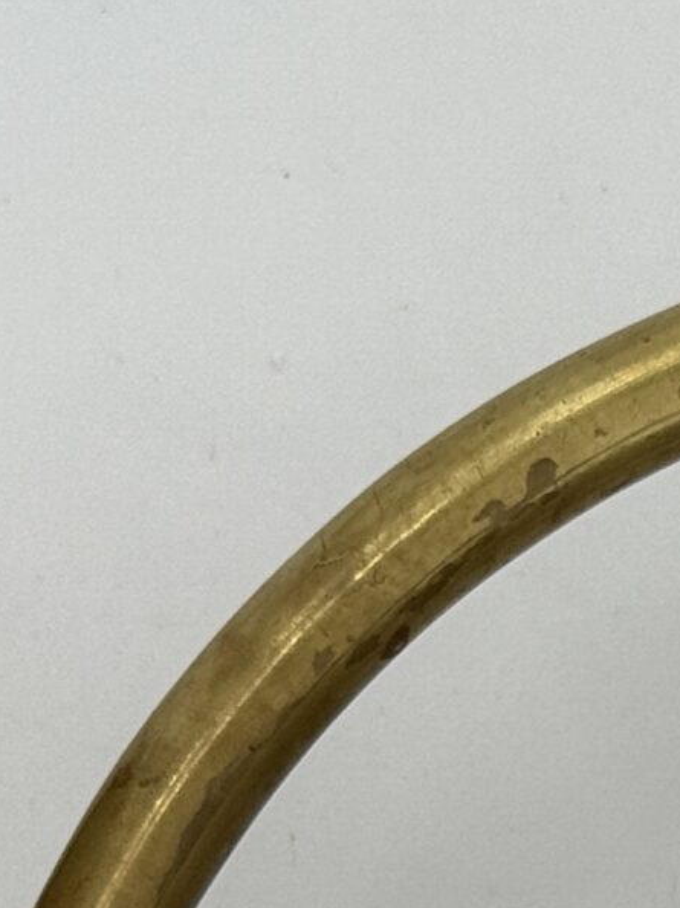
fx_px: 5426
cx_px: 1192
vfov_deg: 9.1
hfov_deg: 7.0
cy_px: 1683
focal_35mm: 207
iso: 64
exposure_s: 1/1285
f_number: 1.78
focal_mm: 6.76
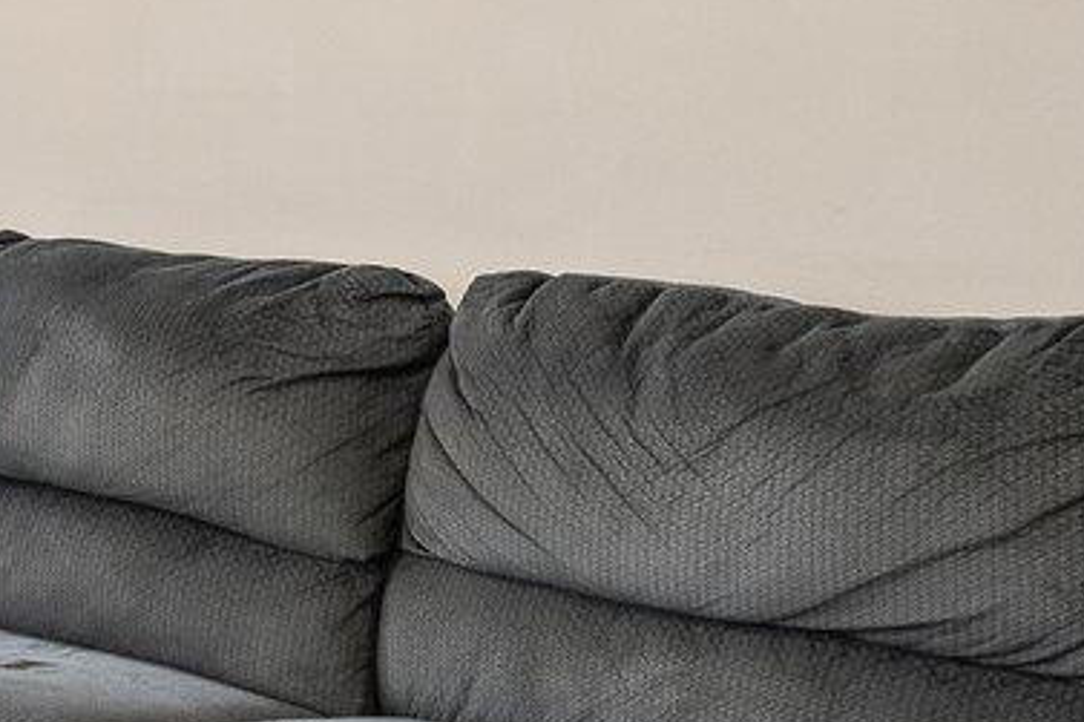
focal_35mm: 76
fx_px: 2287
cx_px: -397
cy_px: 56
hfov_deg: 23.1
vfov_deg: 17.6
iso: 1600
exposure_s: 1/8
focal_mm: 14
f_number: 8
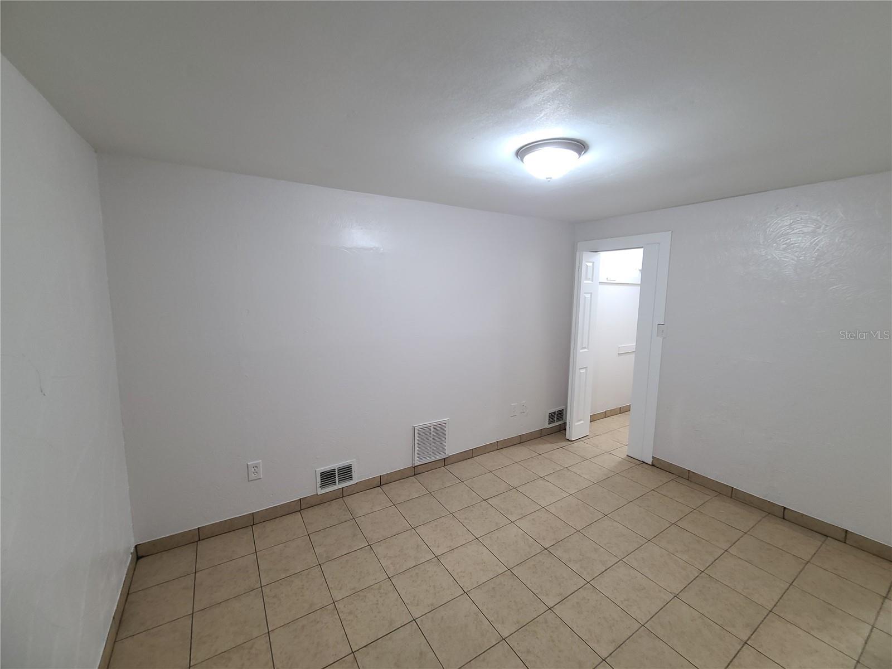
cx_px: 446
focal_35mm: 13
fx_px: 335
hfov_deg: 106.2
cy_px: 334
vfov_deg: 89.9
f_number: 2.2
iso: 320
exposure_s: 1/40
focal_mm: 2.2
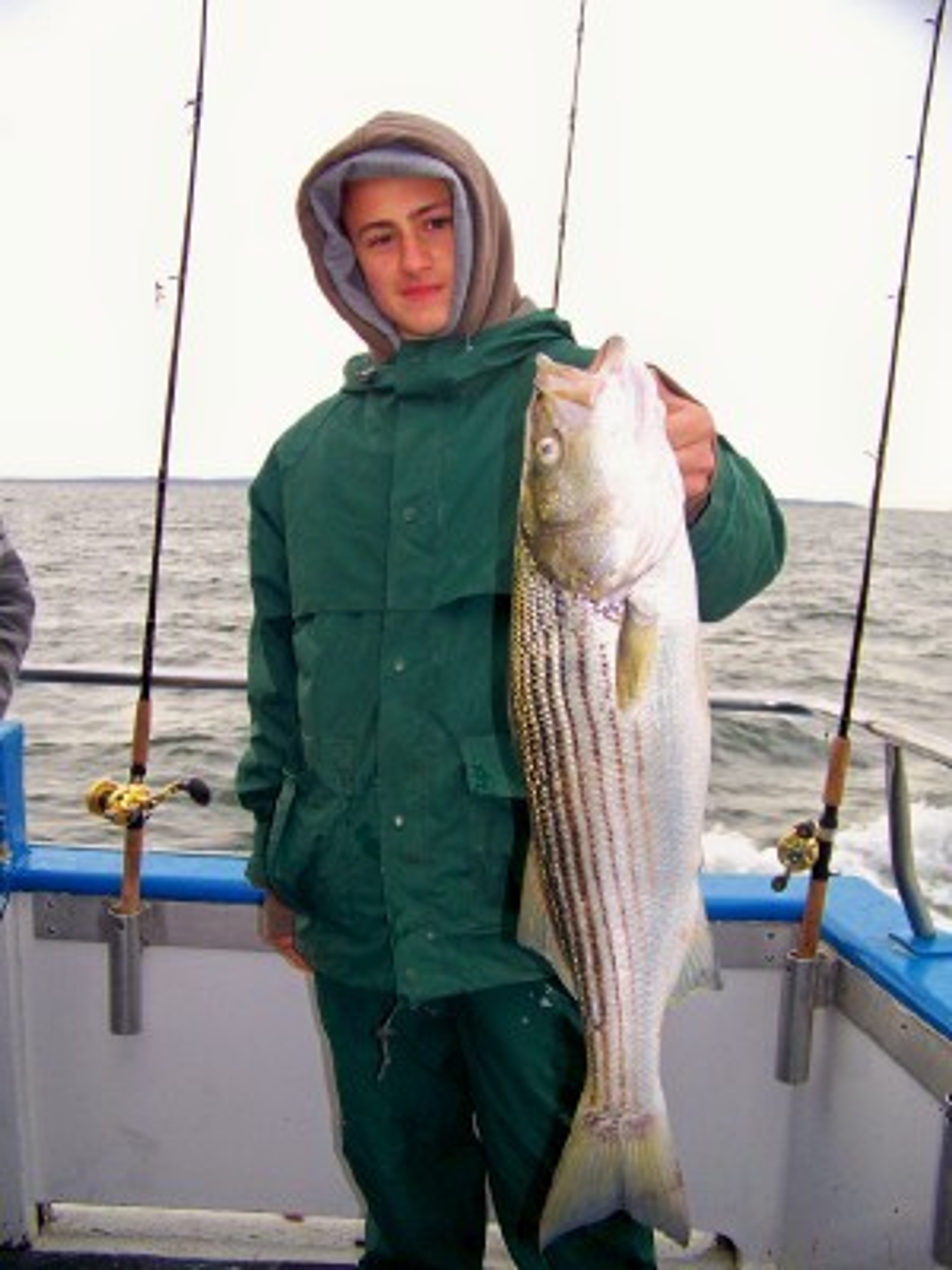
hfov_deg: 39.7
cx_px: 476
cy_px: 635
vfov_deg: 51.4
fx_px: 1320
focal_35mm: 36
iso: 64
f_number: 2.8
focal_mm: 5.85
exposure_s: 1/125
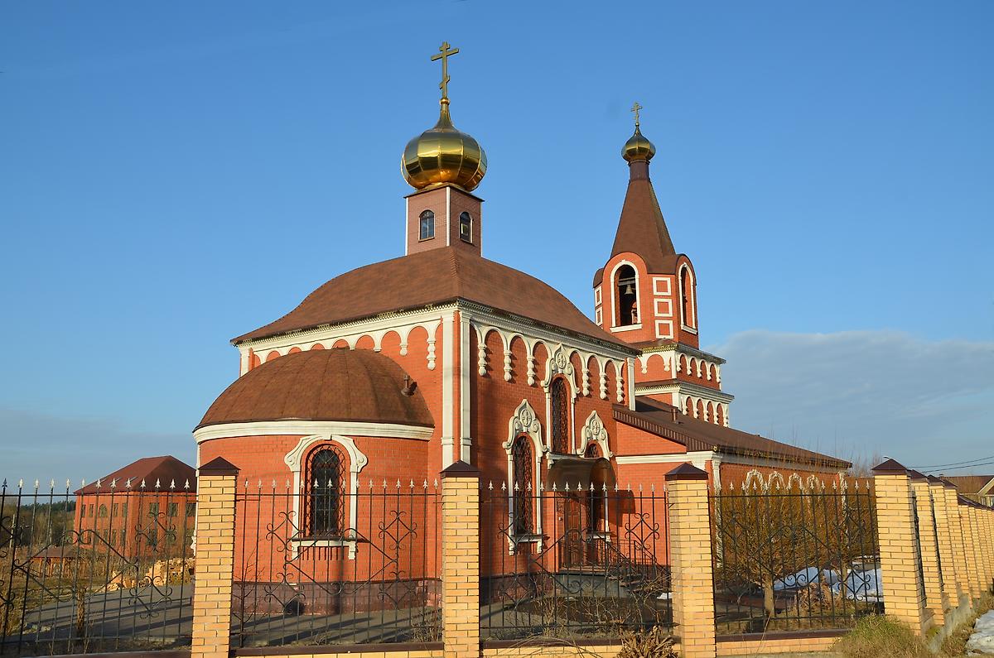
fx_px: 909
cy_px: 329
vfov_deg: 39.8
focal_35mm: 33
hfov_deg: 57.3
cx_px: 497
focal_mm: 22
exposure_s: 1/250
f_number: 8
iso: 100
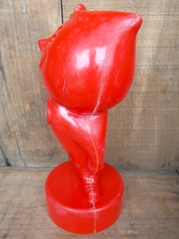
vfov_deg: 60.0
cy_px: 120
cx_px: 90
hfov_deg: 46.8
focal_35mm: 30
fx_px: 207
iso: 80
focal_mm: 5.3
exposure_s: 1/40
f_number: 3.4
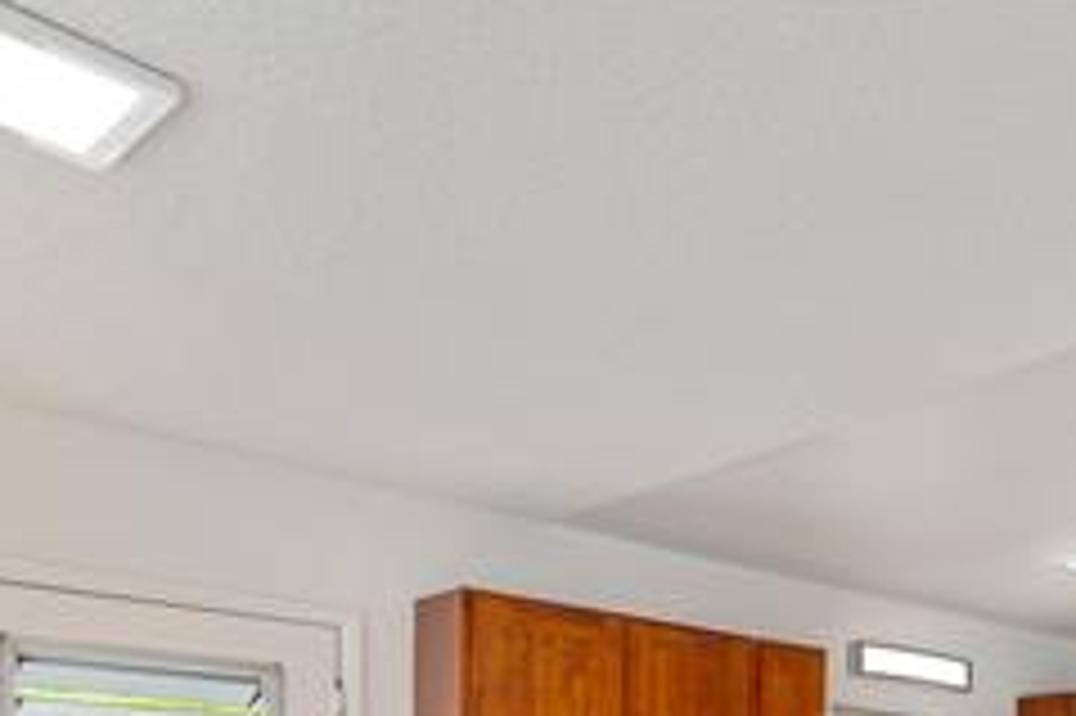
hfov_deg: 41.3
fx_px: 1165
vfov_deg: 29.7
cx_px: 1137
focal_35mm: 39
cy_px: 842
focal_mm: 7
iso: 250
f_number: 4
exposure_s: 1/320
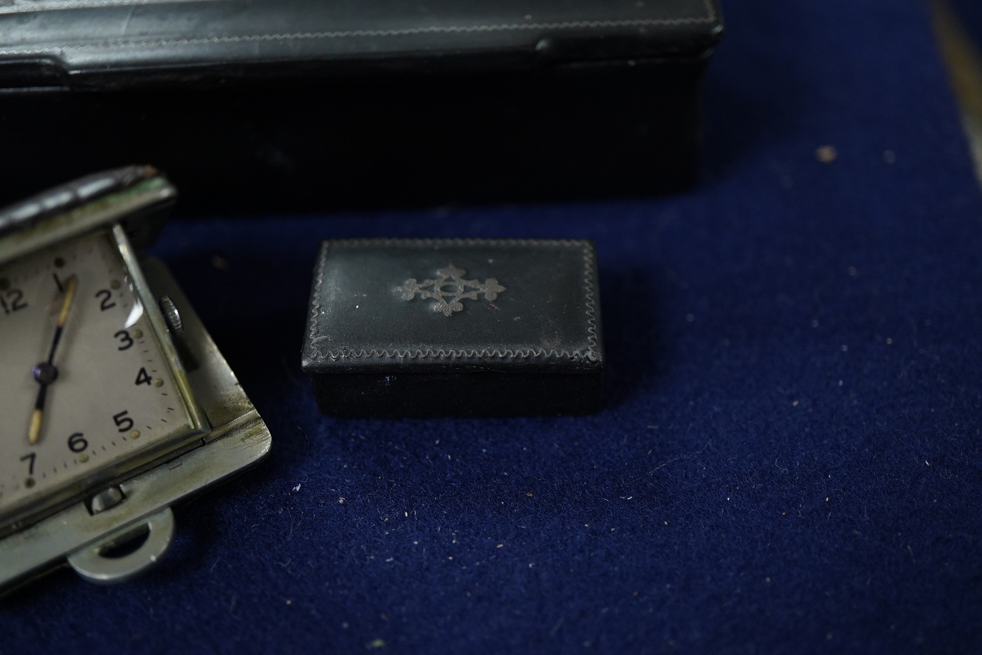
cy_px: 328
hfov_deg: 43.6
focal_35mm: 45
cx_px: 491
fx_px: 1227
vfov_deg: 29.9
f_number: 3.5
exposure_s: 1/125
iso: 1250
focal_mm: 30
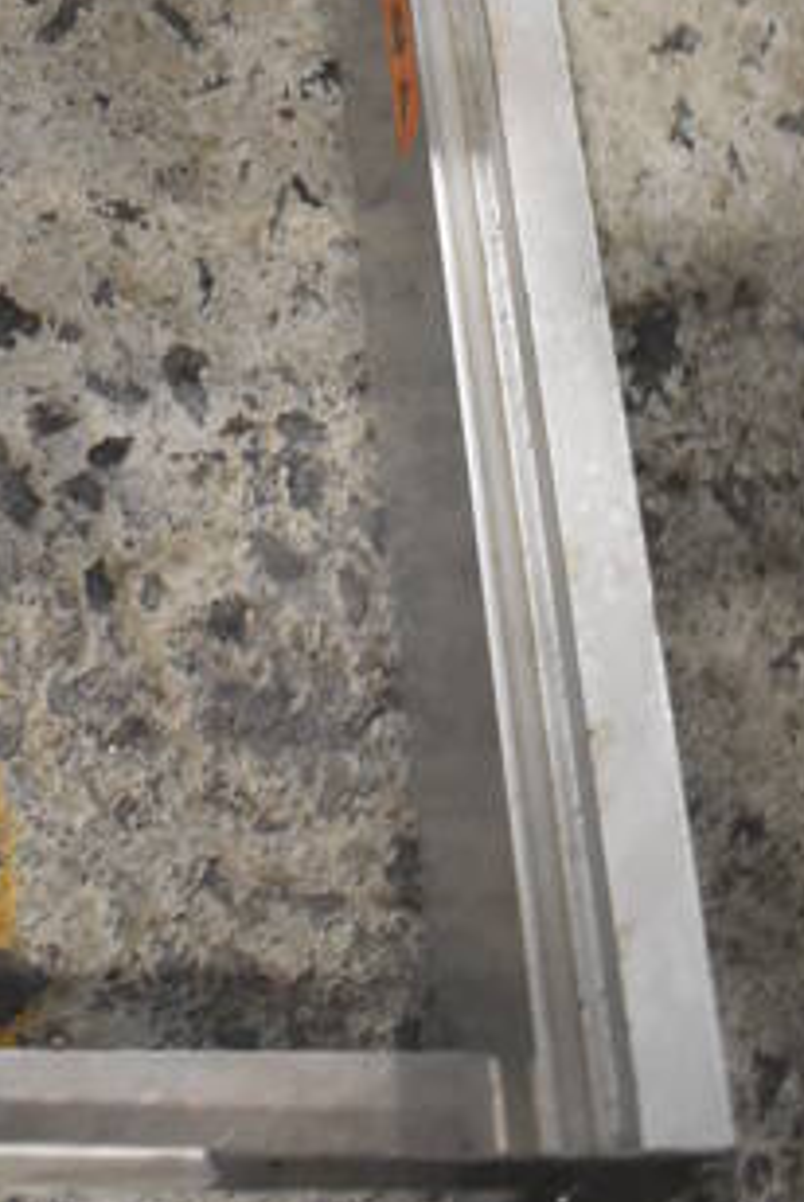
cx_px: -105
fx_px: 2674
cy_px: -267
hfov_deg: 16.5
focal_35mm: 80
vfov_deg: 23.1
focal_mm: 18
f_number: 3.5
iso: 2500
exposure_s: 1/125
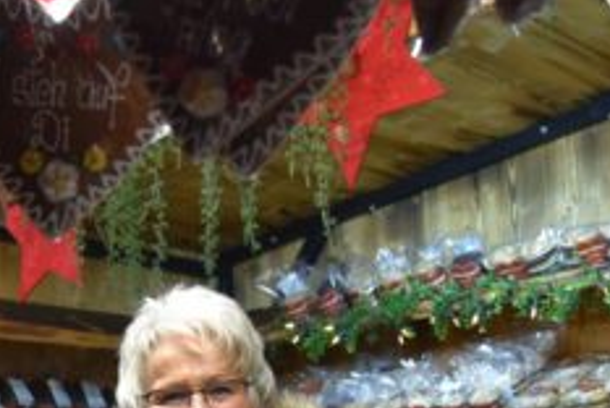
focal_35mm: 72
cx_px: 113
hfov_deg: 27.4
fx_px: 1222
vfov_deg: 18.1
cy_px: 480
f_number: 4
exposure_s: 1/60
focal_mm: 24
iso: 1100
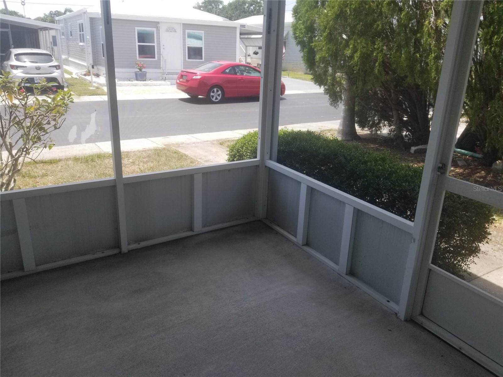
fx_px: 378
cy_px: 188
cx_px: 252
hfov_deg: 67.3
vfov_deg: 53.1
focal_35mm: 26
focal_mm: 4.25
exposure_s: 1/776
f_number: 1.7
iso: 50
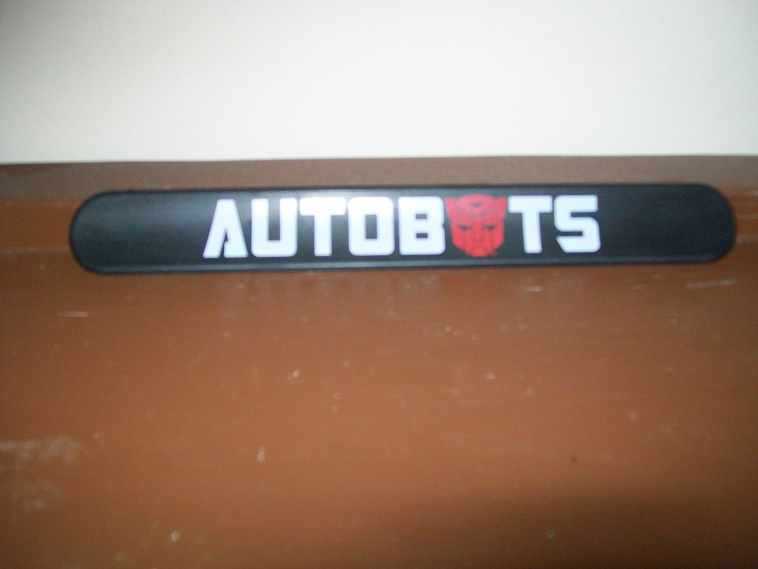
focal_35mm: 36
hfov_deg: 51.4
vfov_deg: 39.7
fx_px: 788
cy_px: 284
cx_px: 379
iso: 160
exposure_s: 1/60
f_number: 2.7
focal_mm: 6
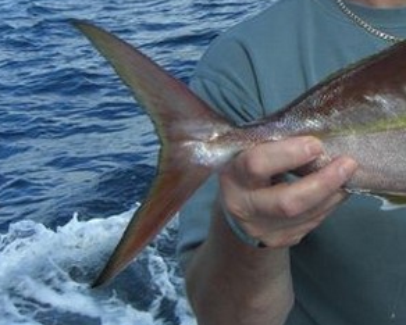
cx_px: 380
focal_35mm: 80
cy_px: 50
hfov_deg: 23.1
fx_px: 962
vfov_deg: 18.9
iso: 80
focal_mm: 7.9
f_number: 4
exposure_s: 1/500
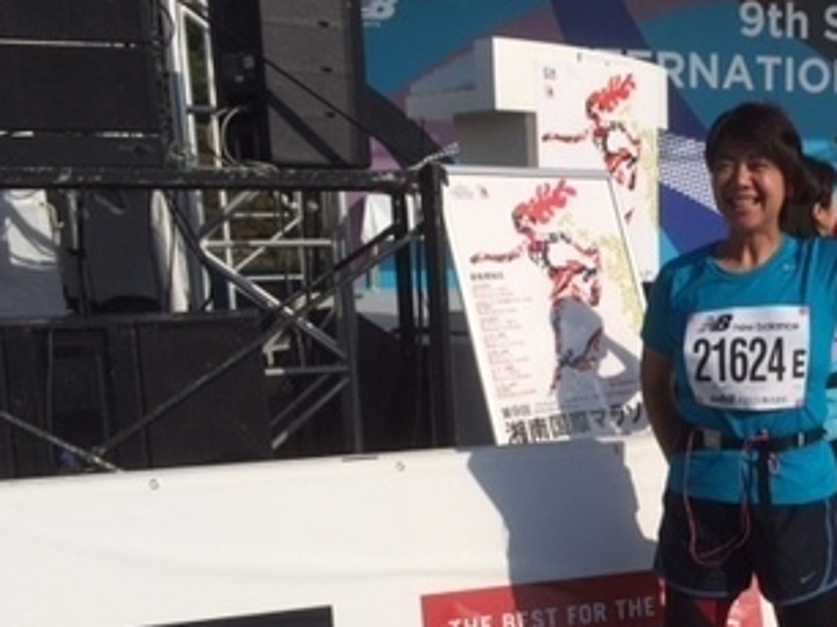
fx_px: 1281
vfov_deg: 27.2
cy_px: 450
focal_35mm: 53
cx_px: 730
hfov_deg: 34.5
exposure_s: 1/6849
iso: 40
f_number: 2.2
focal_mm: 4.12
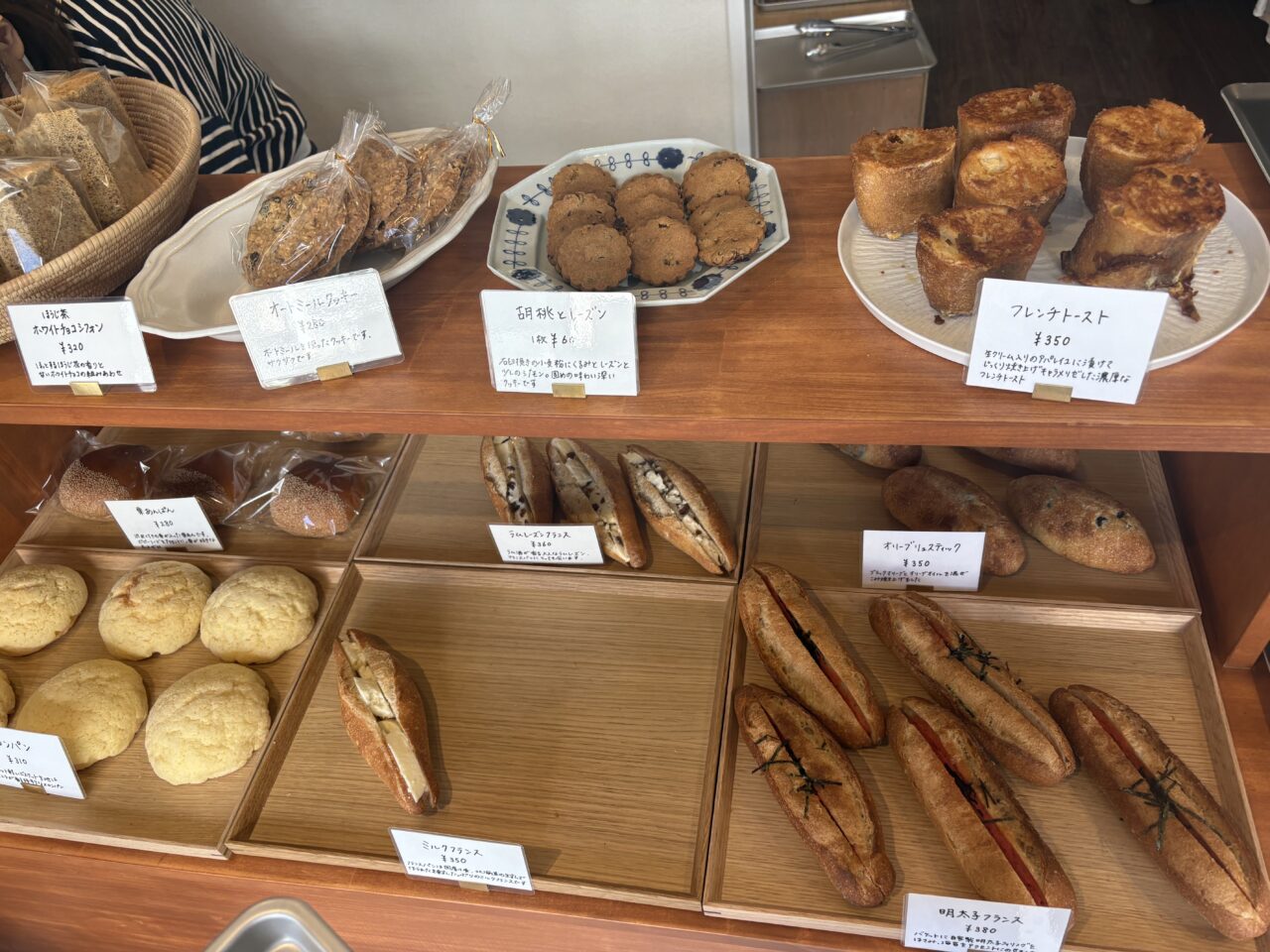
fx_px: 954
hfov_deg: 67.3
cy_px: 476
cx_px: 635
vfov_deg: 53.1
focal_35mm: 26
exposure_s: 1/121
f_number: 1.6
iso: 50
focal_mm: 5.96
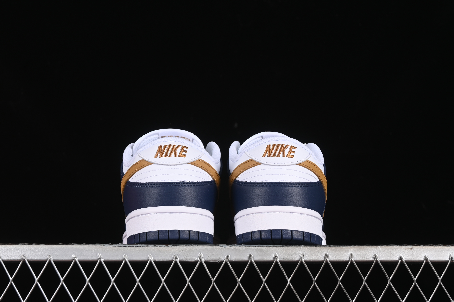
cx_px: 227
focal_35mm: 75
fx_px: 946
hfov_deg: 27.0
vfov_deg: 18.2
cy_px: 151
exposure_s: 1/80
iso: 160
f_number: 8
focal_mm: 50
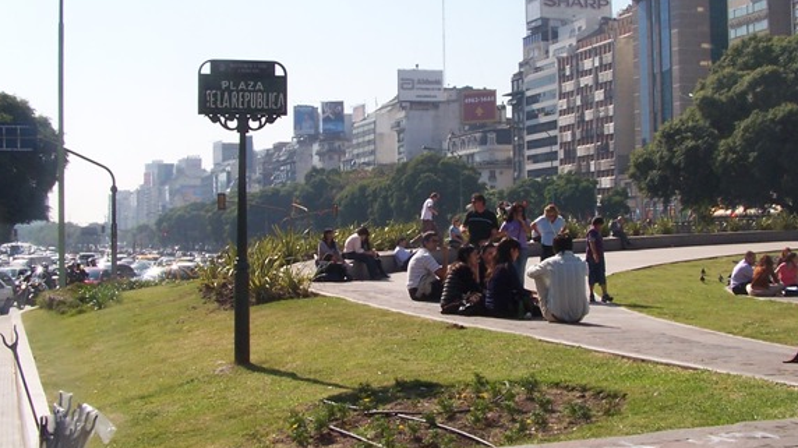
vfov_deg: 21.3
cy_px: 155
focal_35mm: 56
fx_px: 1184
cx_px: 456
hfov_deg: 37.2
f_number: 8
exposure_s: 1/250
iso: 80
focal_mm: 6.3
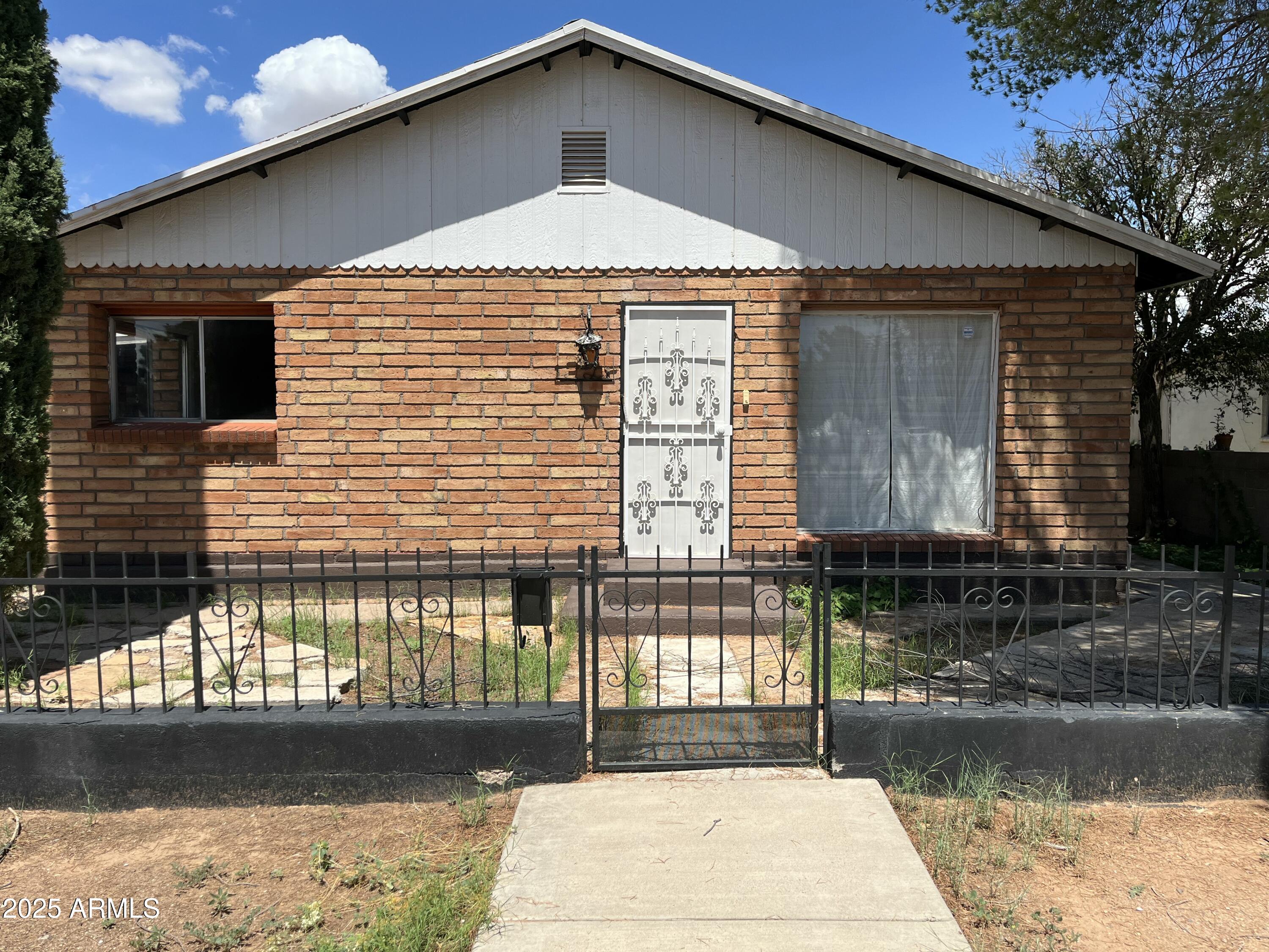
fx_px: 953
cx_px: 634
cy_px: 476
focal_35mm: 26
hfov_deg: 67.3
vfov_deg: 53.1
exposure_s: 1/3745
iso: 50
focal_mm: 5.1
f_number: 1.6
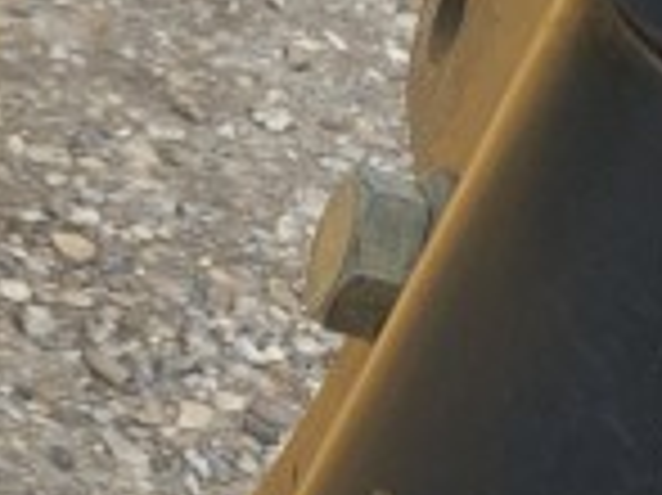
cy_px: -158
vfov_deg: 9.1
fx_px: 3057
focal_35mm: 160
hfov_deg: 9.0
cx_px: -1549
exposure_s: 1/346
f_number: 1.8
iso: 25
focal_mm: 5.4
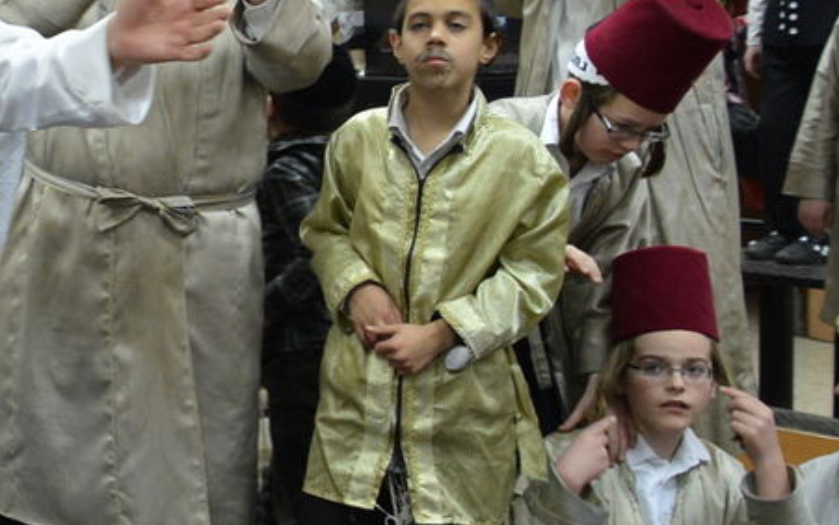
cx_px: -378
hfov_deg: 22.7
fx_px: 1738
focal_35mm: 76
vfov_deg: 17.1
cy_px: 165
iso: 1600
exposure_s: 1/100
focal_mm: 24
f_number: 4
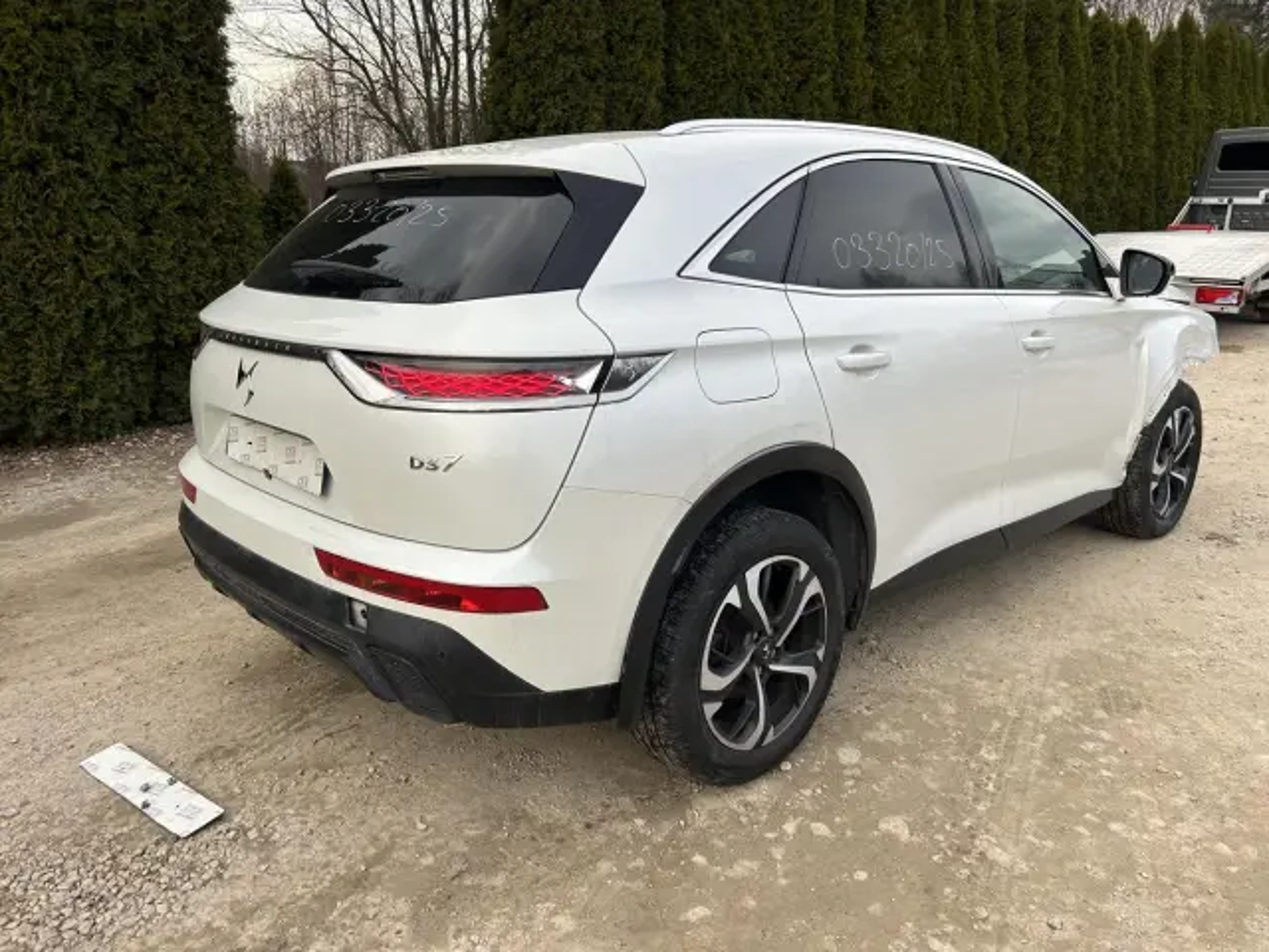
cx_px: 634
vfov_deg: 53.1
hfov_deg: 67.3
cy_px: 476
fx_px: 953
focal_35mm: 26
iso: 50
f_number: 1.5
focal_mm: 5.7
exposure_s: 1/639
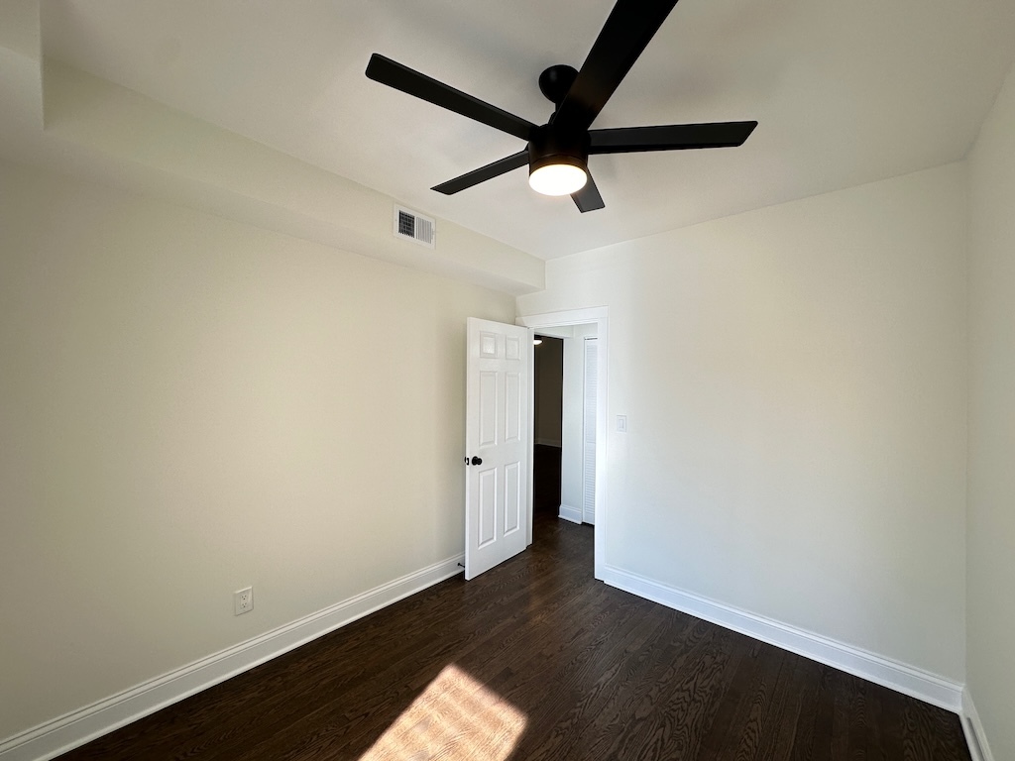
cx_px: 508
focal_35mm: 14
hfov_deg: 102.1
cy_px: 380
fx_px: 411
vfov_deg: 85.7
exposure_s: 1/120
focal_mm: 2.22
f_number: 2.2
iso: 100
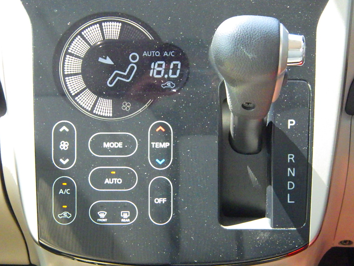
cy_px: 133
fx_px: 1176
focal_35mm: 115
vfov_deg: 12.9
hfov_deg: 17.1
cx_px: 177
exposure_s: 1/100
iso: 1000
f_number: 5.2
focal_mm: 20.6
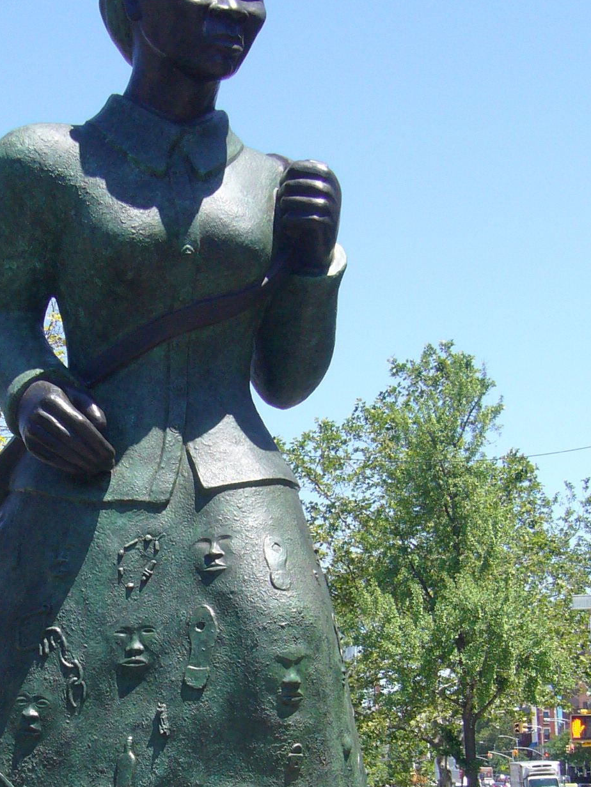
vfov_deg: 24.2
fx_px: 1821
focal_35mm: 80
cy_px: 565
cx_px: 140
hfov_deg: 18.3
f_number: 5.6
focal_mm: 5.8
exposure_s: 1/200
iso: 80
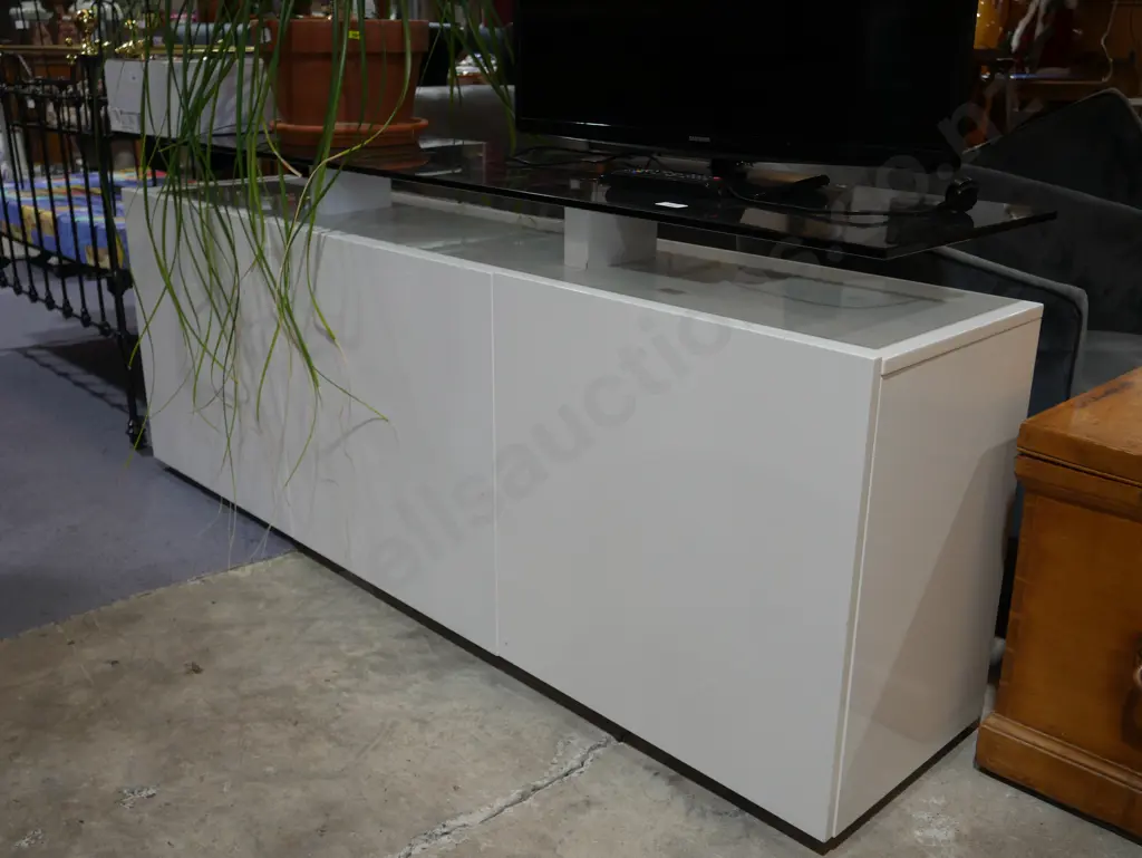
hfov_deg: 53.9
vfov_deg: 41.8
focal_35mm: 34
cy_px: 429
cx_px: 571
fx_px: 1122
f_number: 4
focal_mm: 17
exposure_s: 1/80
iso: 200
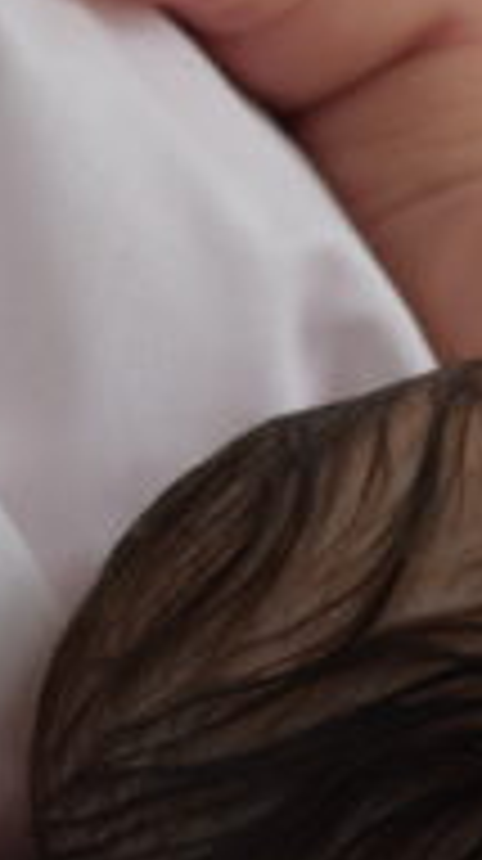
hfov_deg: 4.0
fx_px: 6906
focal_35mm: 303
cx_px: 752
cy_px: 272
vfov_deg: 7.1
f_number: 5.6
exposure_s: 1/40
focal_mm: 46
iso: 100
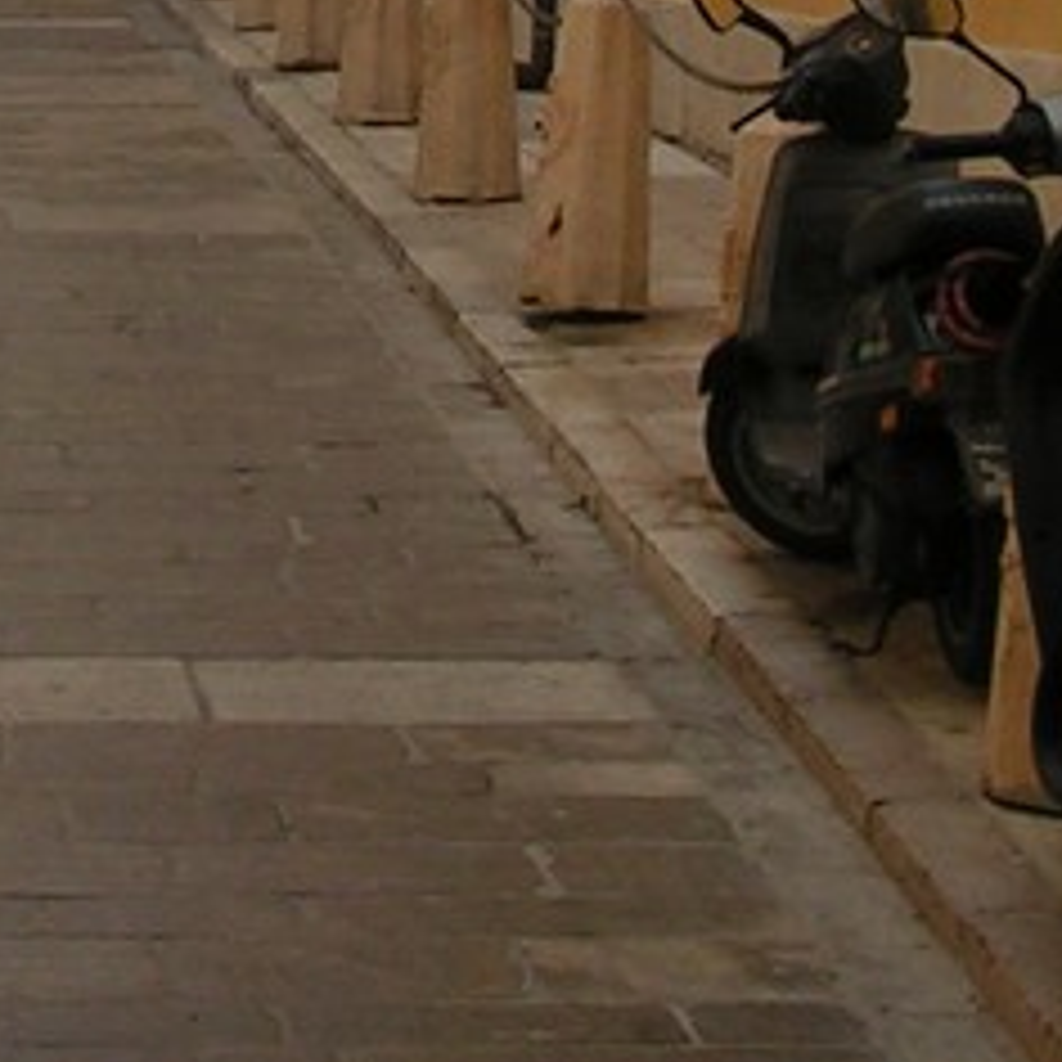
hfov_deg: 11.4
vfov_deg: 11.1
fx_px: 5276
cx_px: 90
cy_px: -502
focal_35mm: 152
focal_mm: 5.8
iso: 50
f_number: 5.6
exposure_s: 1/200
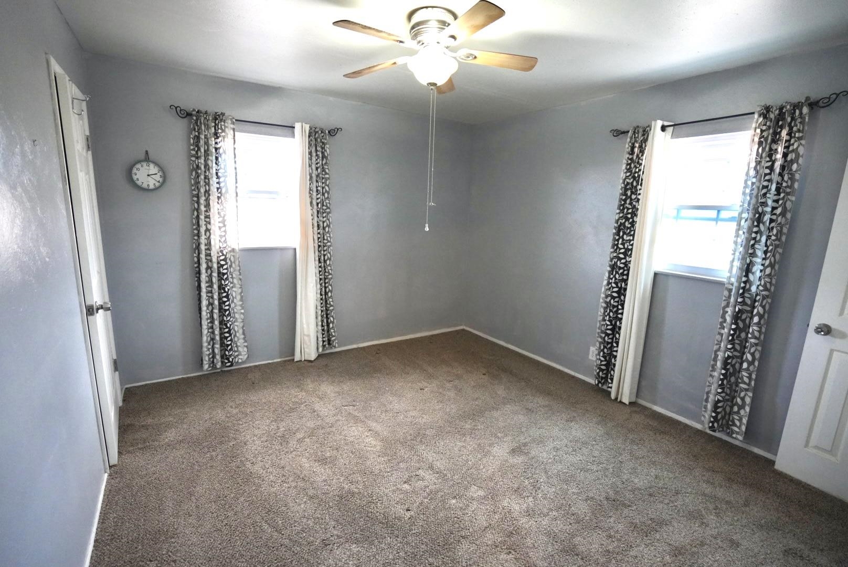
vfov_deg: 73.8
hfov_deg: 96.7
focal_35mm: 16
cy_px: 284
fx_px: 377
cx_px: 424
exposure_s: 1/160
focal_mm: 16
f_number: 4
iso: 6400
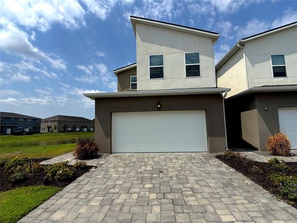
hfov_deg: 71.6
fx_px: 206
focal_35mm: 24
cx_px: 148
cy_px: 112
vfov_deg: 56.8
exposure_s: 1/9091
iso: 80
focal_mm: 6.76
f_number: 1.78
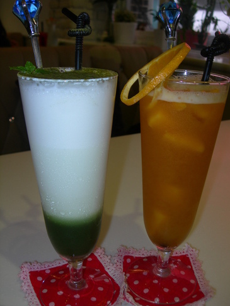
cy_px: 153
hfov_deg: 36.8
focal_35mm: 39
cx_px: 118
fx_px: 346
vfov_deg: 47.9
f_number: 2.8
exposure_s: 1/60.1
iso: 50
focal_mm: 7.8
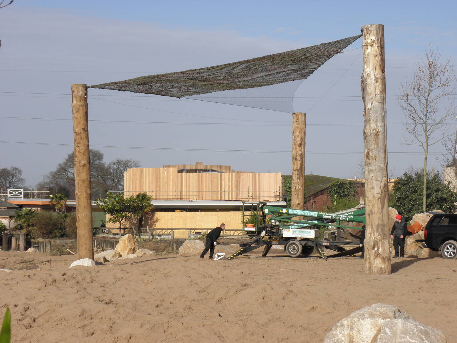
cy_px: 172
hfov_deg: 23.3
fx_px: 1109
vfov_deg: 17.6
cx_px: 228
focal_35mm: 84
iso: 64
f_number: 4
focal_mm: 15.11
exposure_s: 1/800
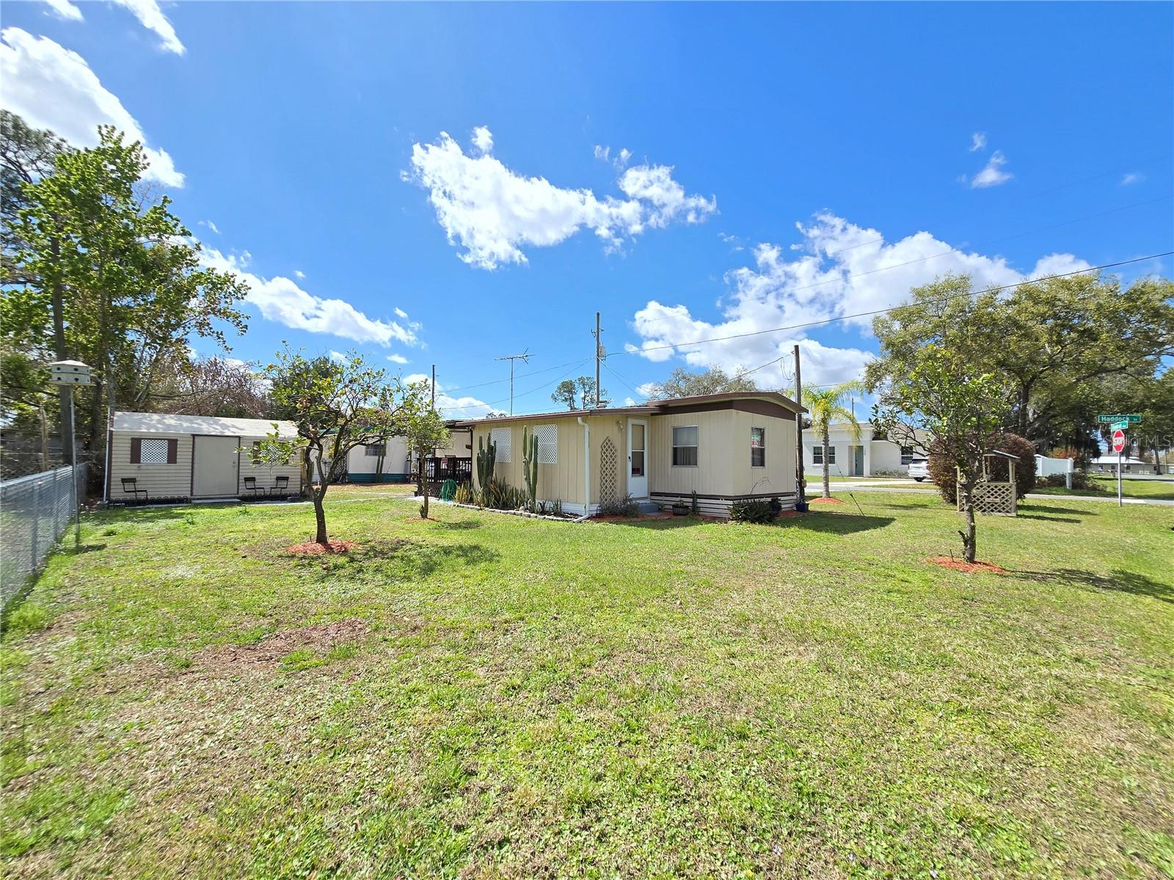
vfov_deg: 89.9
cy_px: 440
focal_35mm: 13
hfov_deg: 106.2
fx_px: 441
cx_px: 587
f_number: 2.2
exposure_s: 1/1894
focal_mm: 2.2
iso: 50
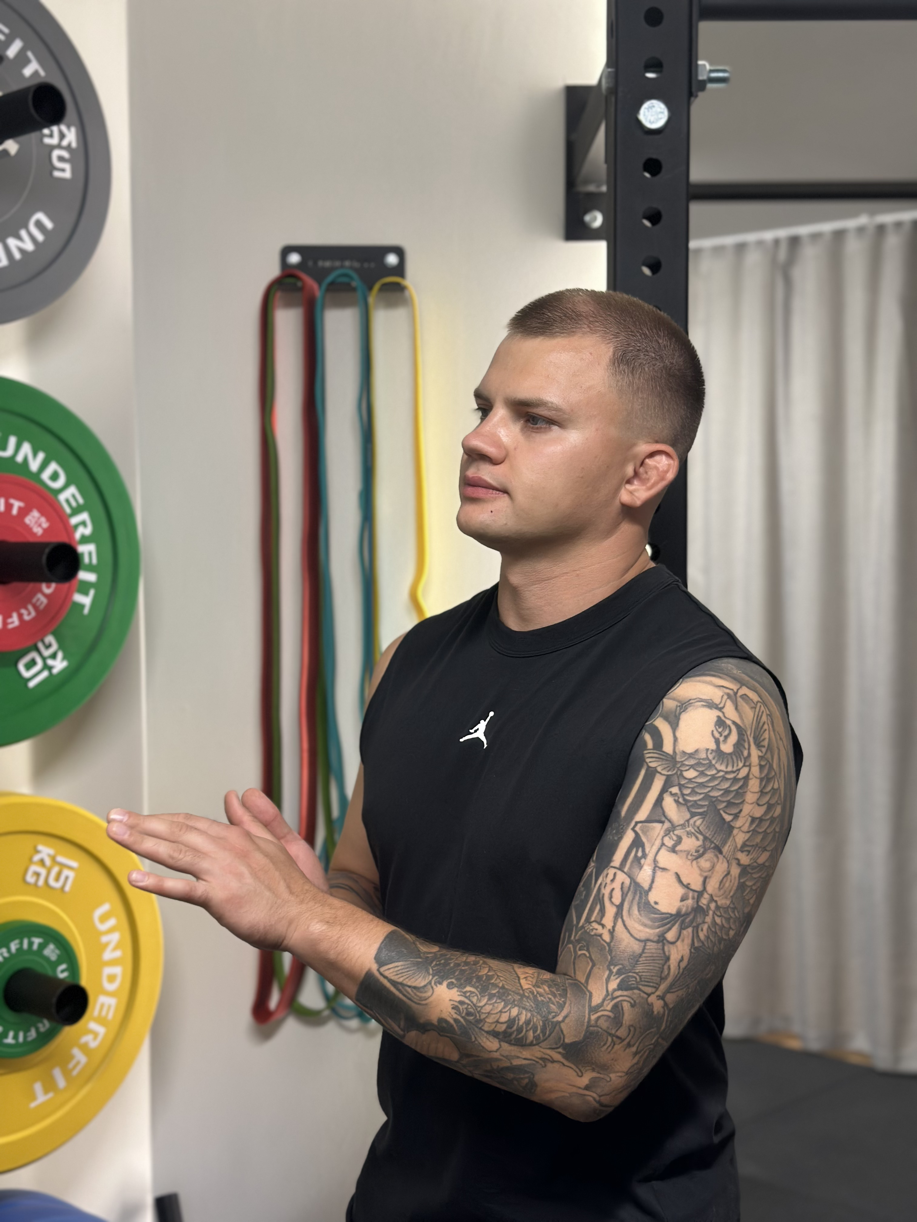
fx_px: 1695
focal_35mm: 48
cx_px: 458
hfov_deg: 30.3
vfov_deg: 39.7
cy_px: 611
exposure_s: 1/50
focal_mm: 6.86
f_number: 1.78
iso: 125
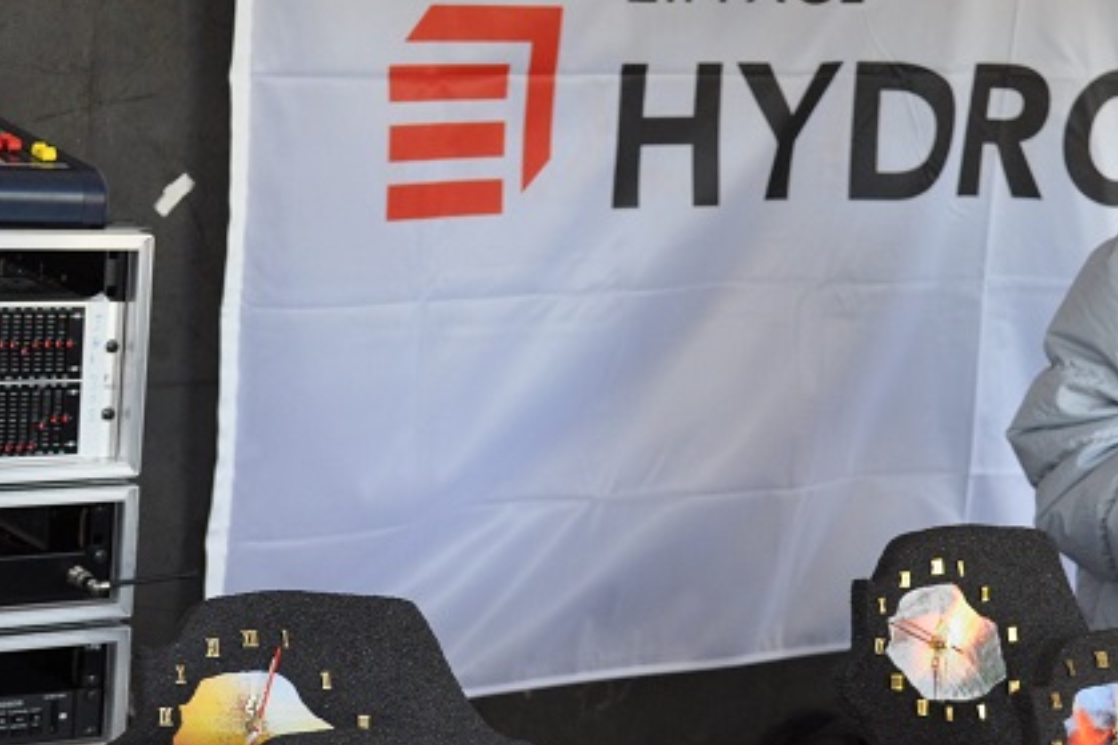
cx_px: 614
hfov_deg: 22.9
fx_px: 2763
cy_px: 644
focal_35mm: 89
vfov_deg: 15.2
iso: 720
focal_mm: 29
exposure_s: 1/60
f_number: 4.5
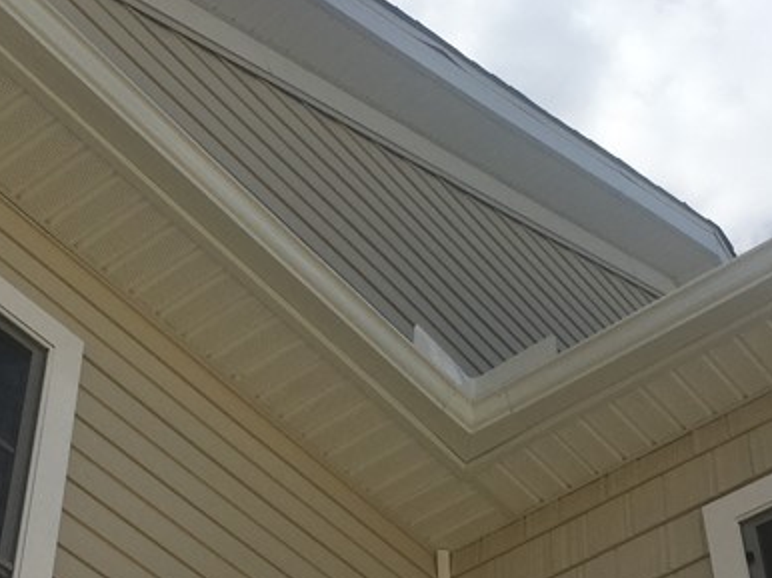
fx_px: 1716
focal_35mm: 77
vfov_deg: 18.9
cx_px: 366
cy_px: 494
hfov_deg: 25.3
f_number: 2.2
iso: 32
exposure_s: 1/3300
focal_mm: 4.15
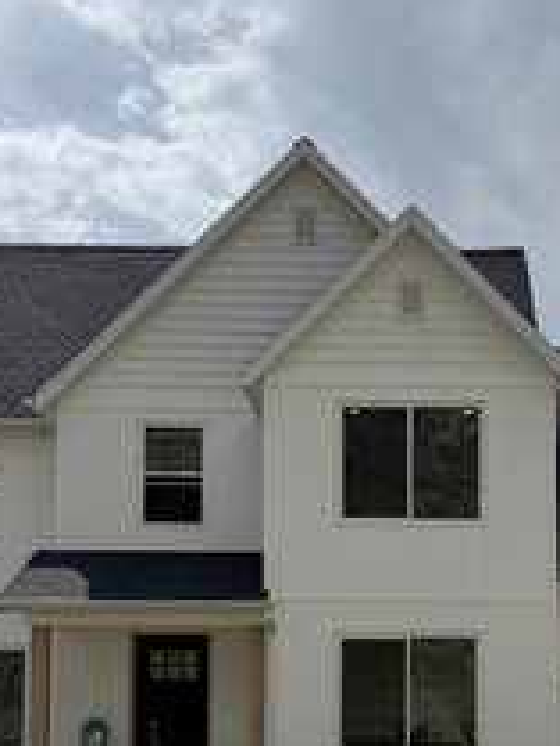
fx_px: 1185
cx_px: 446
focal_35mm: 55
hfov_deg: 26.1
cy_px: 646
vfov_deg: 33.4
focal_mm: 6.76
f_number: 1.78
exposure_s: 1/9091
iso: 80
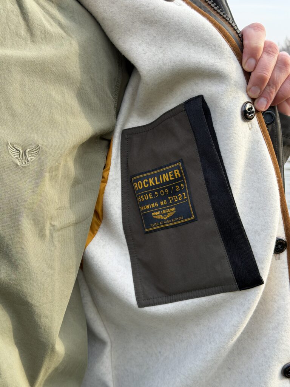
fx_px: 536
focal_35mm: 48
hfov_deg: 30.3
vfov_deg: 39.7
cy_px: 194
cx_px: 145
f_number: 1.78
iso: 64
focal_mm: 6.76
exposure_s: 1/442
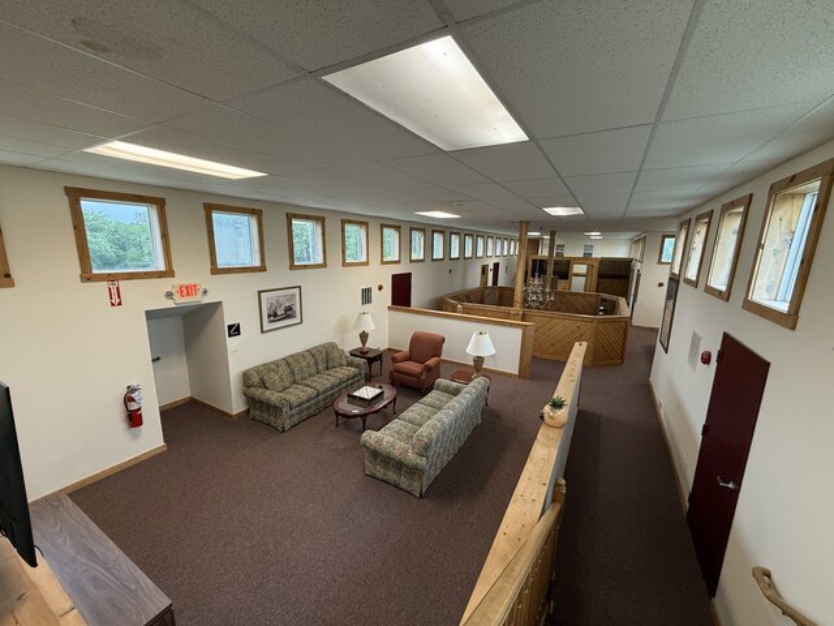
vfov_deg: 85.7
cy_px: 313
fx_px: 337
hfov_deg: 102.1
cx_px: 417
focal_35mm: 14
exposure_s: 1/60
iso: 200
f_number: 2.2
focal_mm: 2.22
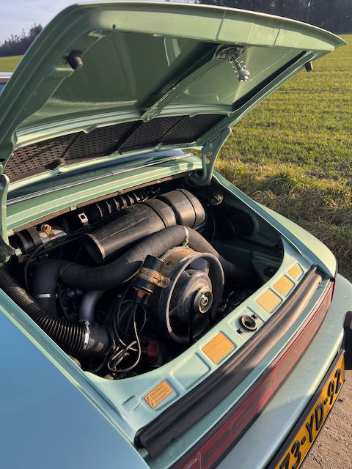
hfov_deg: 53.1
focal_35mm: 26
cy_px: 234
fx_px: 353
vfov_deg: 67.3
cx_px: 176
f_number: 1.5
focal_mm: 5.7
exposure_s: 1/917
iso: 50
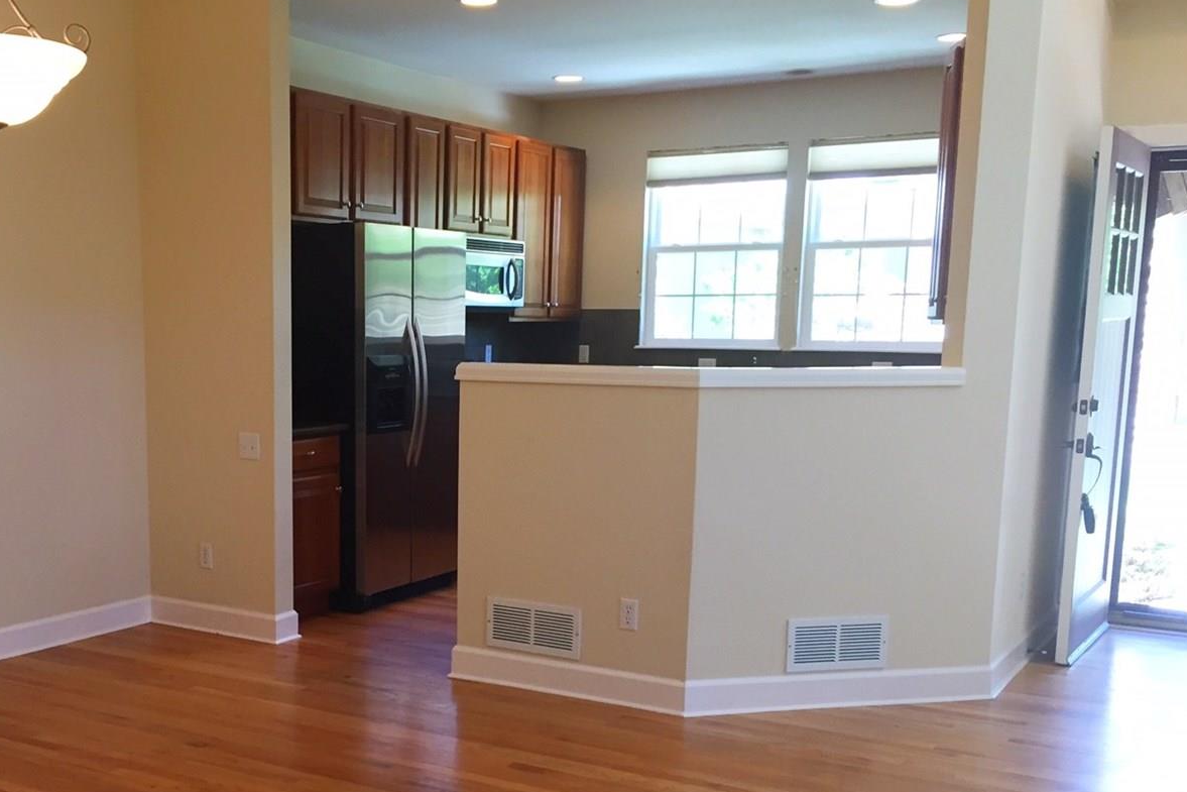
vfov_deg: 32.2
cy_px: 557
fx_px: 1352
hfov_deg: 46.8
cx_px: 409
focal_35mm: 41
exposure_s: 1/30
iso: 32
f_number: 2.2
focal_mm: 4.15
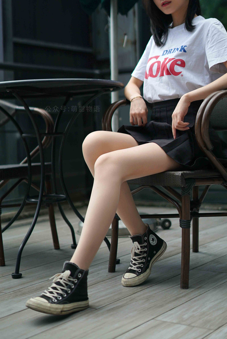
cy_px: 170
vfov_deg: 39.6
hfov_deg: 27.0
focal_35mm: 50
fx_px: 472
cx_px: 114
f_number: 1.8
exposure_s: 1/5000
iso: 200
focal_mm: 50
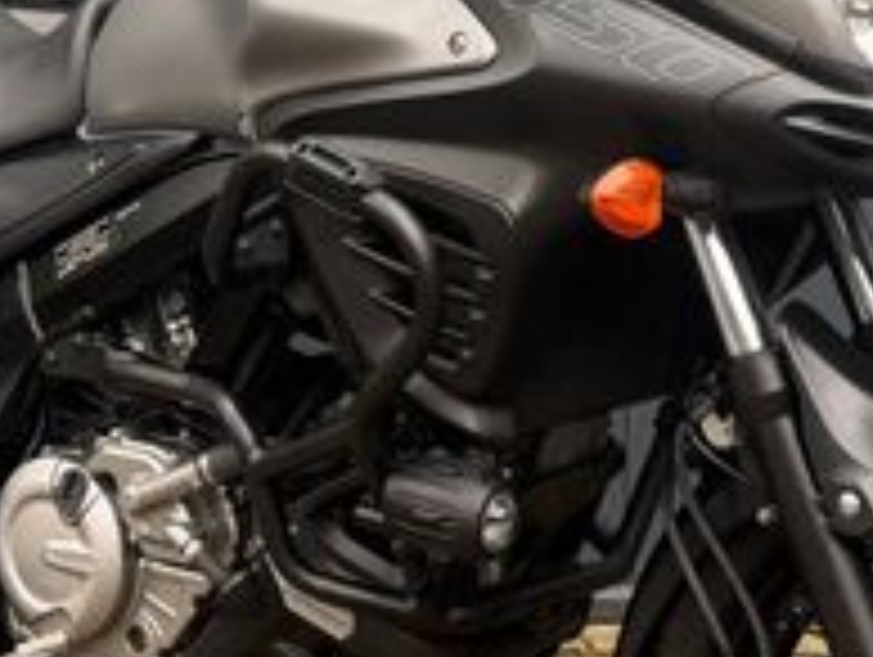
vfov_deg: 18.7
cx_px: 248
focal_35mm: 79
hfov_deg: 24.5
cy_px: 248
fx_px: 1995
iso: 125
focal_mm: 6.76
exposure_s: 1/121
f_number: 1.78
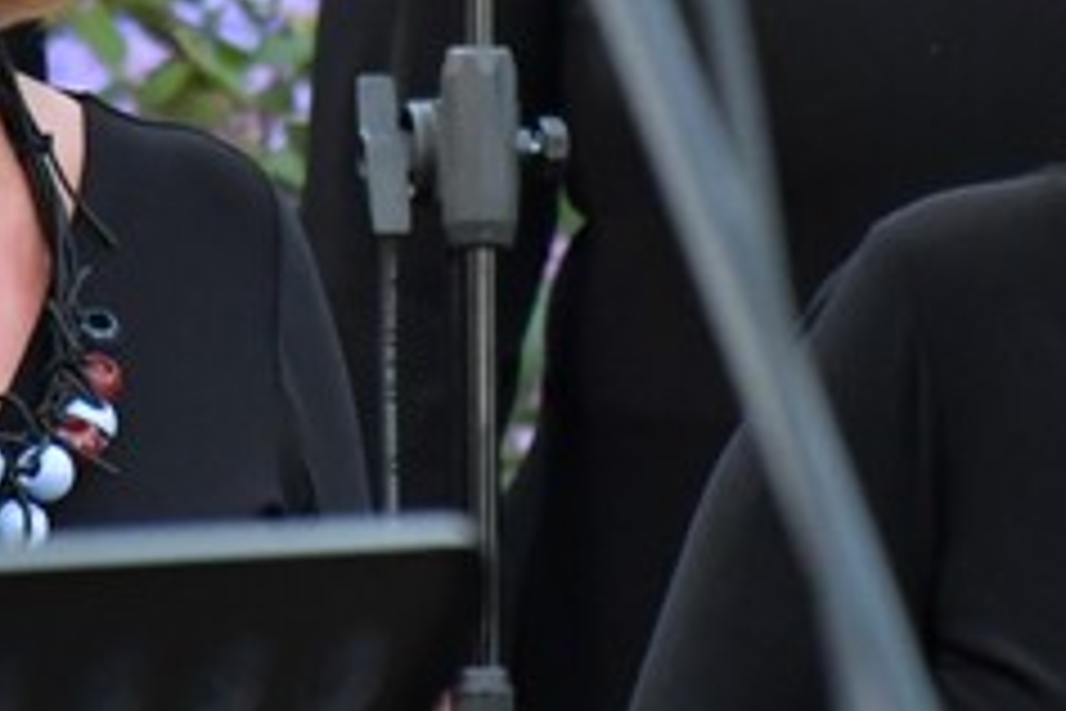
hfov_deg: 2.3
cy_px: -416
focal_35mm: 906
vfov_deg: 1.5
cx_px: 427
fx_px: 26826
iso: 3200
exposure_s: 1/400
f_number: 5.6
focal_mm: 140
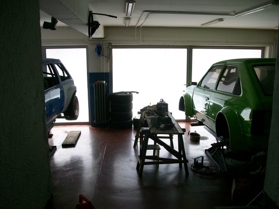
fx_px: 274
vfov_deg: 41.8
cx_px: 140
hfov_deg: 54.0
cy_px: 104
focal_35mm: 34
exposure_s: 1/128
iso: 93
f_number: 2.8
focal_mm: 5.7
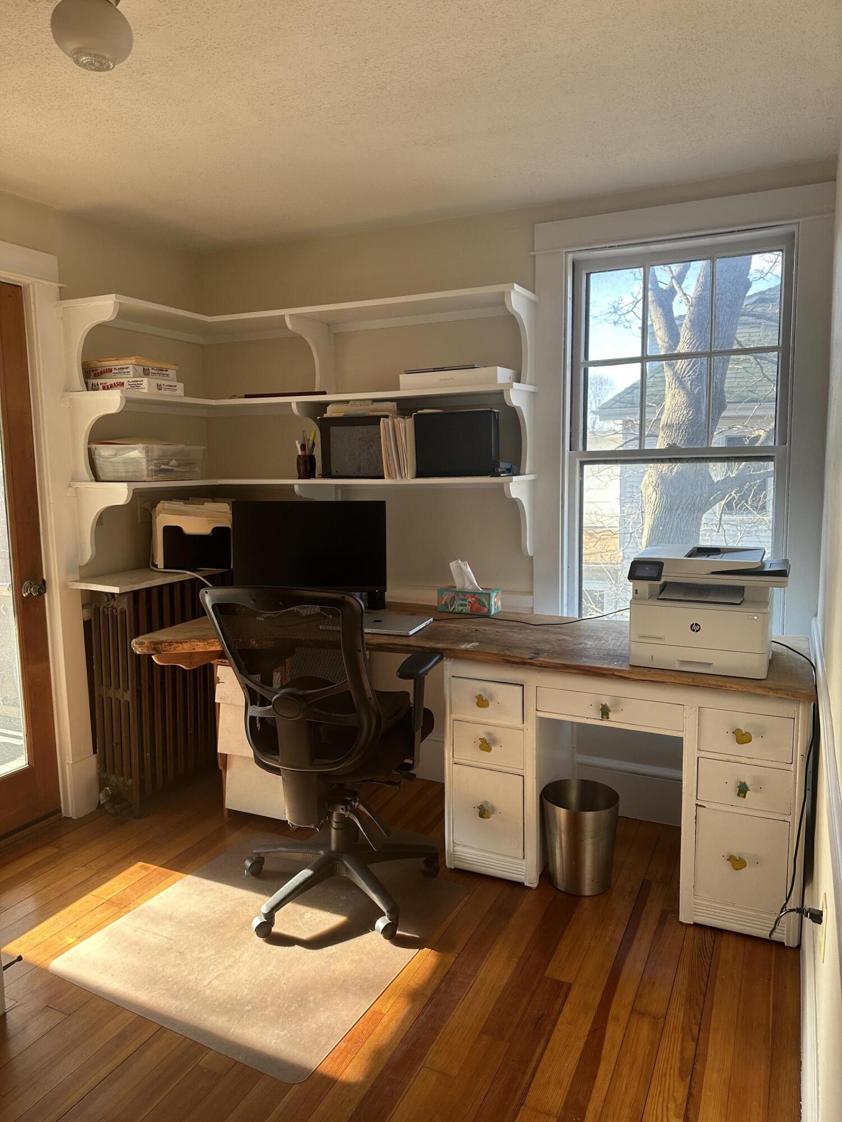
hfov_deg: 56.8
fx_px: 778
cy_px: 561
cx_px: 421
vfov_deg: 71.6
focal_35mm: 24
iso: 100
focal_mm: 6.86
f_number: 1.78
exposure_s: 1/121
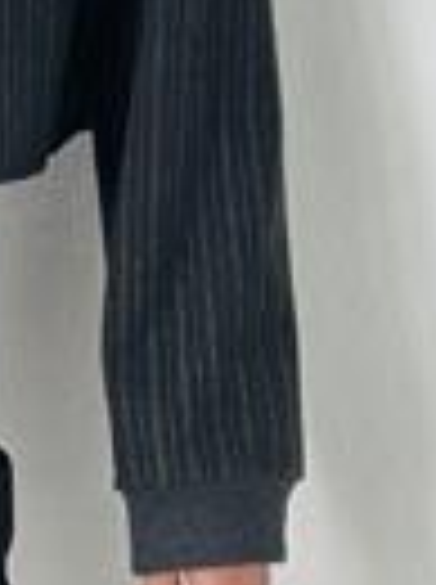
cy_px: -74
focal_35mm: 197
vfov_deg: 9.9
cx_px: -153
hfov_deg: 7.4
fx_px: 3319
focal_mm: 6.86
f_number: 1.78
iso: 80
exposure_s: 1/229
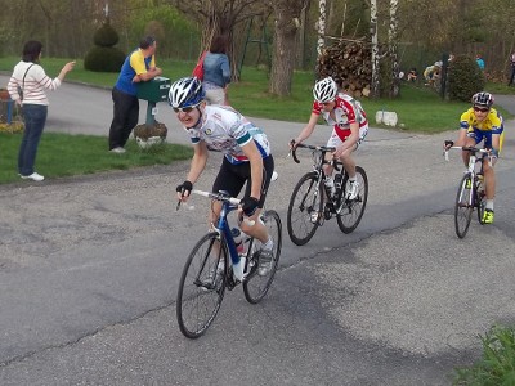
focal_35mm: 32
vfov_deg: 44.2
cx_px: 258
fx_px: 476
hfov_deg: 56.8
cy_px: 193
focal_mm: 5.7
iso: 80
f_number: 2.9
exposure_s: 1/500
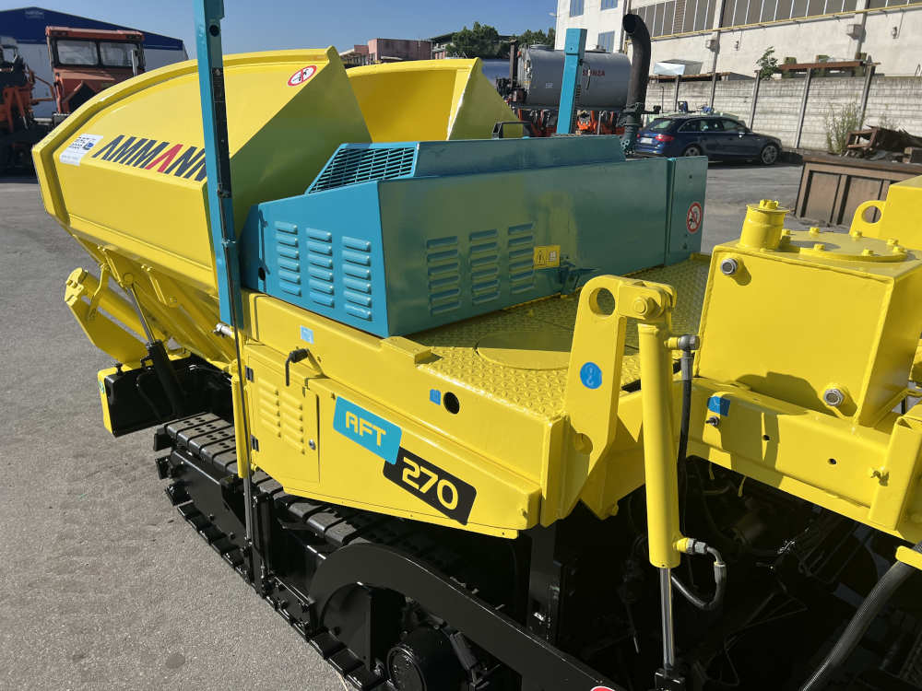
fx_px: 693
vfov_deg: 53.1
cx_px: 461
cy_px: 346
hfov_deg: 67.3
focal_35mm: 26
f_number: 1.5
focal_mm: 5.7
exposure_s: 1/6211
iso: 50
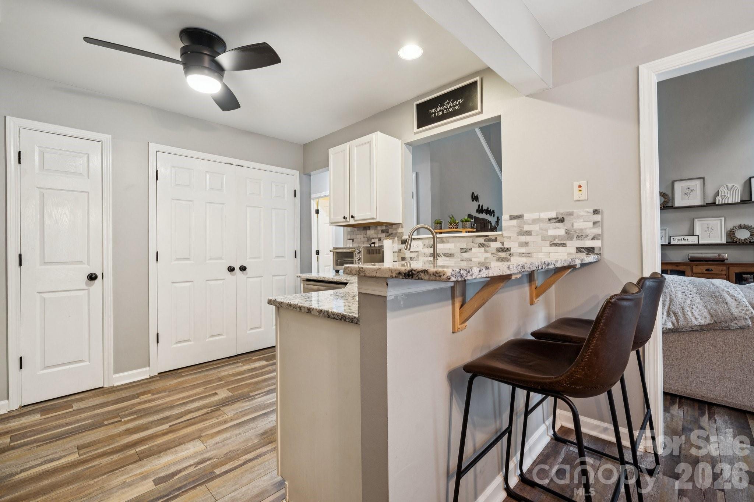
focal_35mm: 14
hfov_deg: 104.3
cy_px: 251
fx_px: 293
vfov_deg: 81.2
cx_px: 377
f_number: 7.1
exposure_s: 1/6
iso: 160
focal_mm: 14
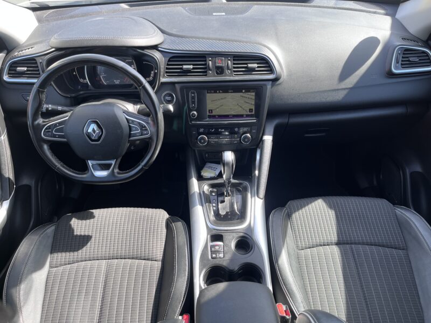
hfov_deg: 67.3
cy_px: 162
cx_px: 216
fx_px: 324
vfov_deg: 53.1
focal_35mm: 26
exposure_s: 1/146
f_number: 1.6
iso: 32
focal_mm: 5.1
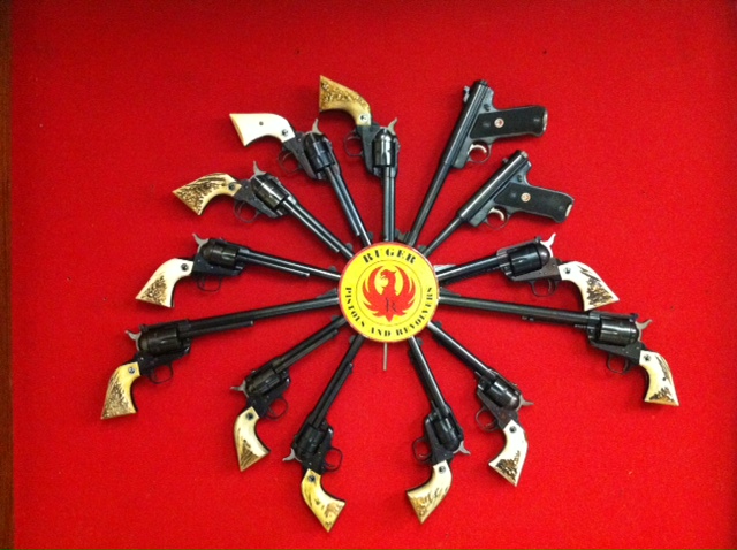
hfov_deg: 52.7
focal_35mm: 35
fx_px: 744
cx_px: 368
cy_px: 275
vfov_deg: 40.6
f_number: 2.8
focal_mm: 3.85
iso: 800
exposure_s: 1/15
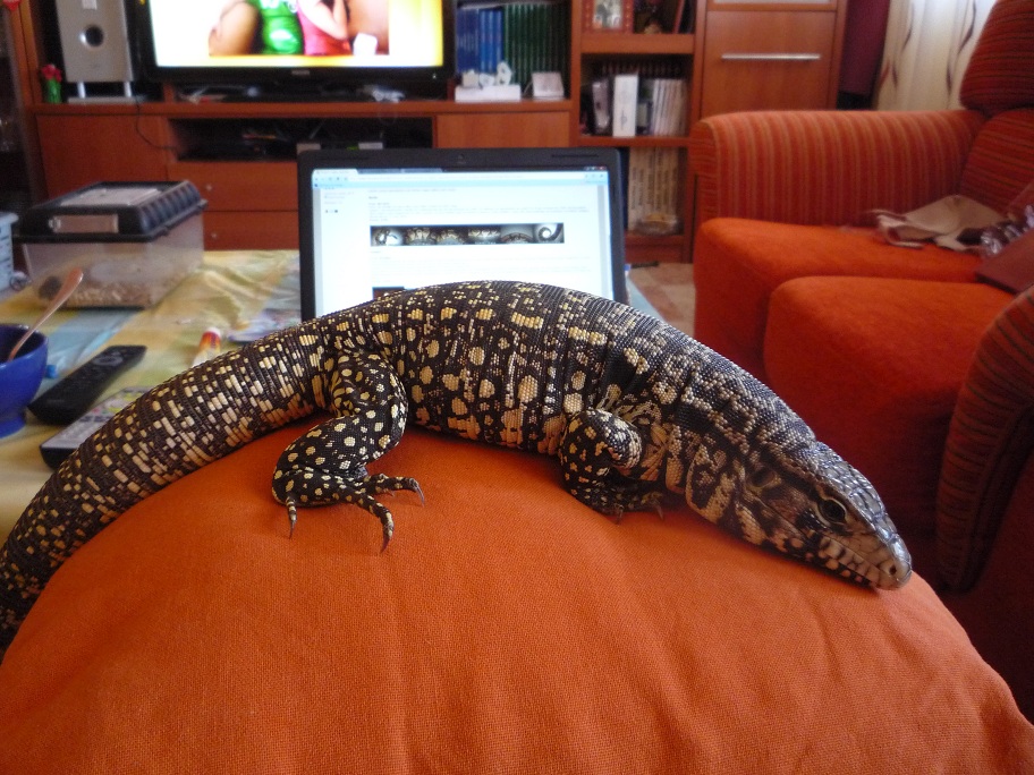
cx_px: 517
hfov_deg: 60.0
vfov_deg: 46.8
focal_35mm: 30
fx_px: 896
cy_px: 388
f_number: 3.3
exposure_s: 1/15
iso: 400
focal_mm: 5.2
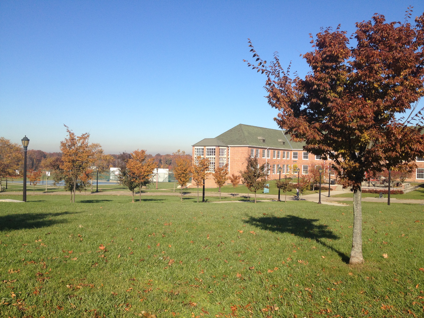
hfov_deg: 52.6
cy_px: 159
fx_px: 429
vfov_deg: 40.7
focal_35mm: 35
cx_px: 212
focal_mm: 4.28
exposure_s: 1/1623
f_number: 2.4
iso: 64
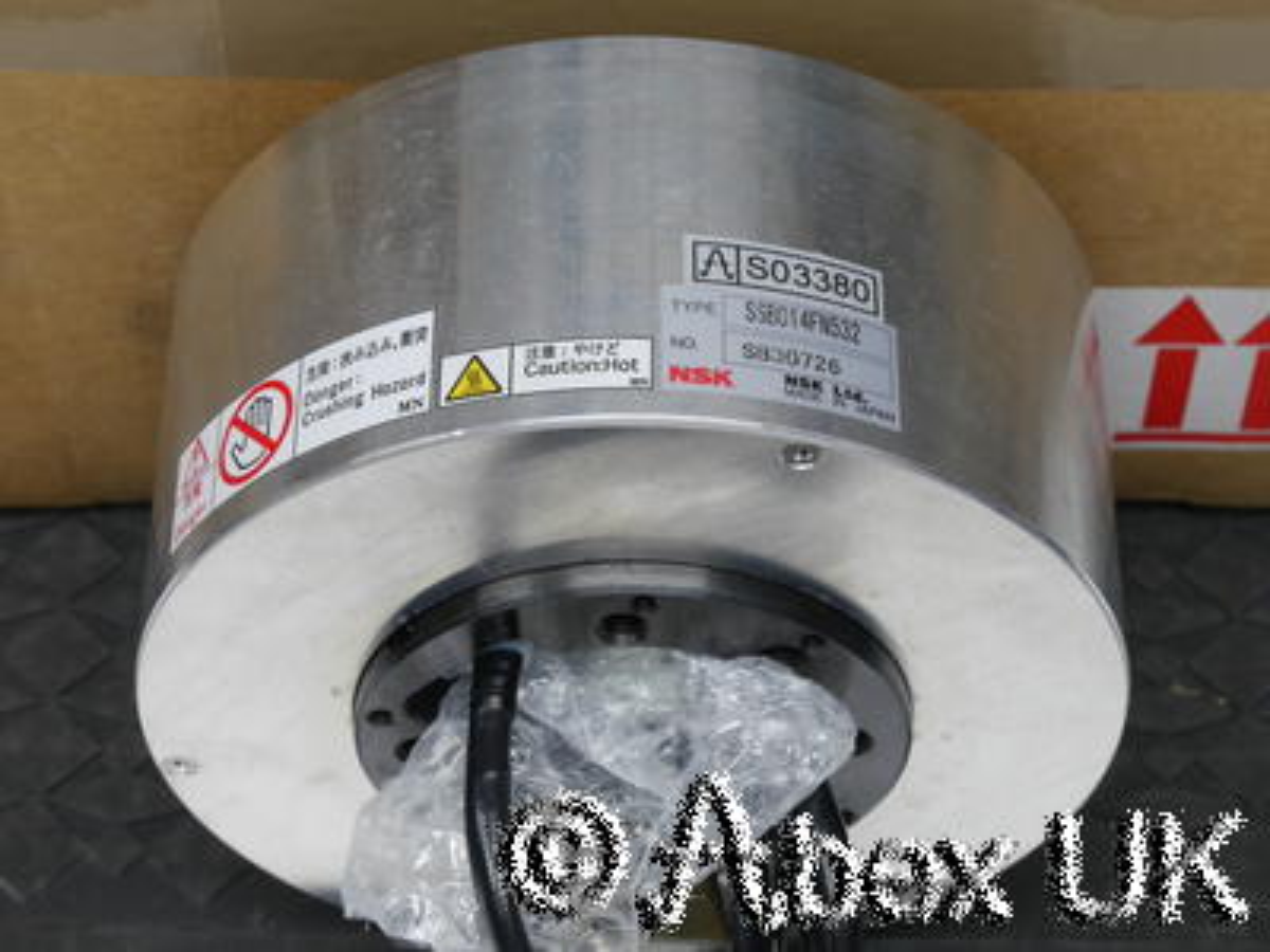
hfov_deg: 21.3
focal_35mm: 92
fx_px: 3375
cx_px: 635
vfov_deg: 16.1
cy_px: 476
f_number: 9
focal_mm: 46
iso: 400
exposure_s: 1/20
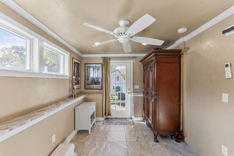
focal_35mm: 15
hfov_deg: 100.7
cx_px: 117
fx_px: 97
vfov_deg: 77.8
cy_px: 78
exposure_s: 1/250
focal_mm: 14.9
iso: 1250
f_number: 6.3
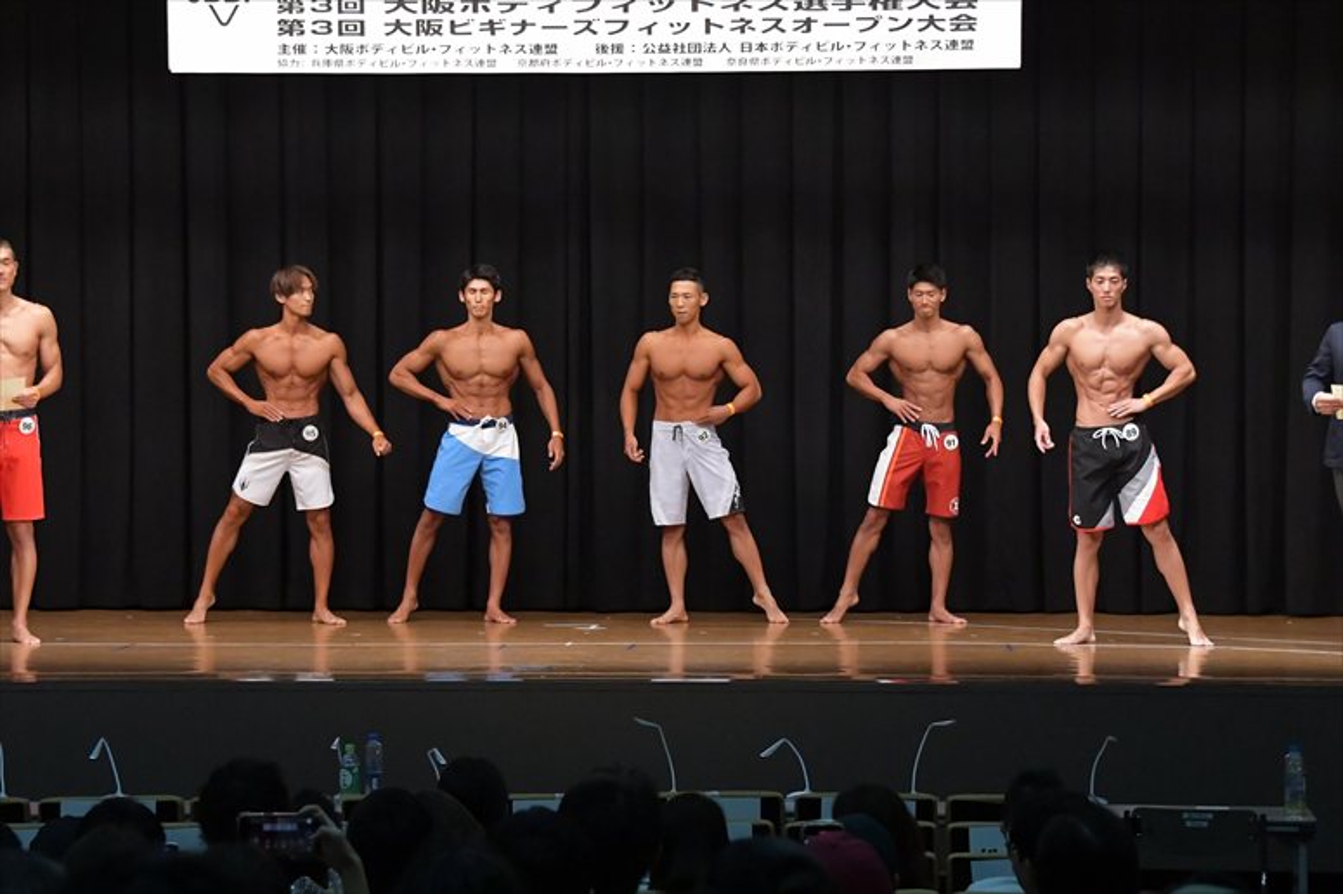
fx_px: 4363
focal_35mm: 117
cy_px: 447
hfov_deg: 17.5
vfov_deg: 11.7
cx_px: 672
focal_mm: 78
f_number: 5.6
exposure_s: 1/400
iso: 6400
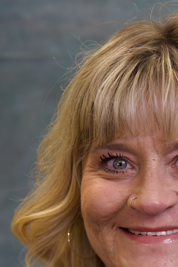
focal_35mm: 164
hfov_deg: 8.3
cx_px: 153
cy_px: 318
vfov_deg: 12.3
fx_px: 1216
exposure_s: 1/60
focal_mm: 65
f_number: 2.8
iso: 160
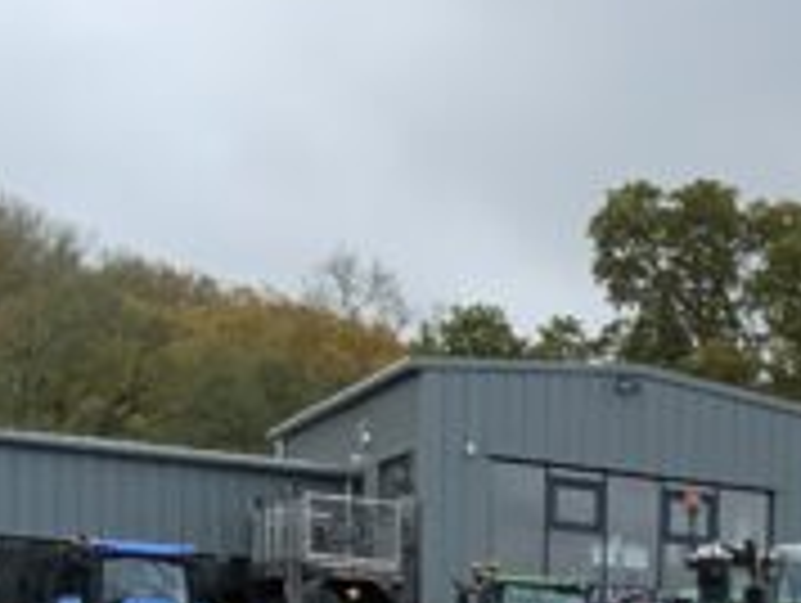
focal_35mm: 104
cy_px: 1030
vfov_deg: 13.1
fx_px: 2410
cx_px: 1418
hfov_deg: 16.1
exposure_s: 1/428
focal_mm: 3
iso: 16
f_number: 1.8
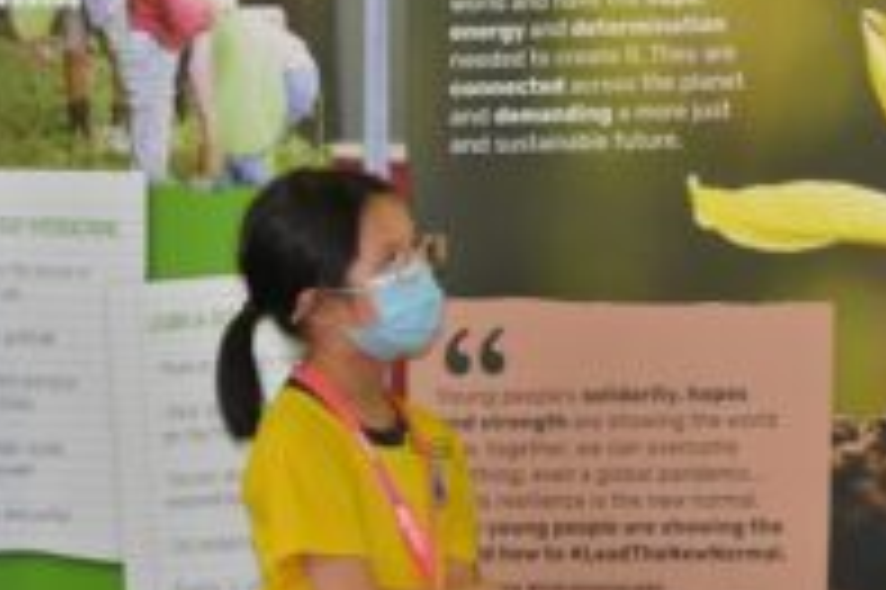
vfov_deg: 3.5
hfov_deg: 5.2
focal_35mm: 396
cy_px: 396
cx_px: 594
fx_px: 9738
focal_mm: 130
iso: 250
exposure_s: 1/50
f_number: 6.3
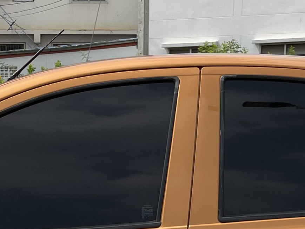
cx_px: 81
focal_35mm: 116
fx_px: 1022
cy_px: 337
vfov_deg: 12.2
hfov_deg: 16.9
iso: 32
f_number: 1.6
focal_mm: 5.1
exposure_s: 1/4202
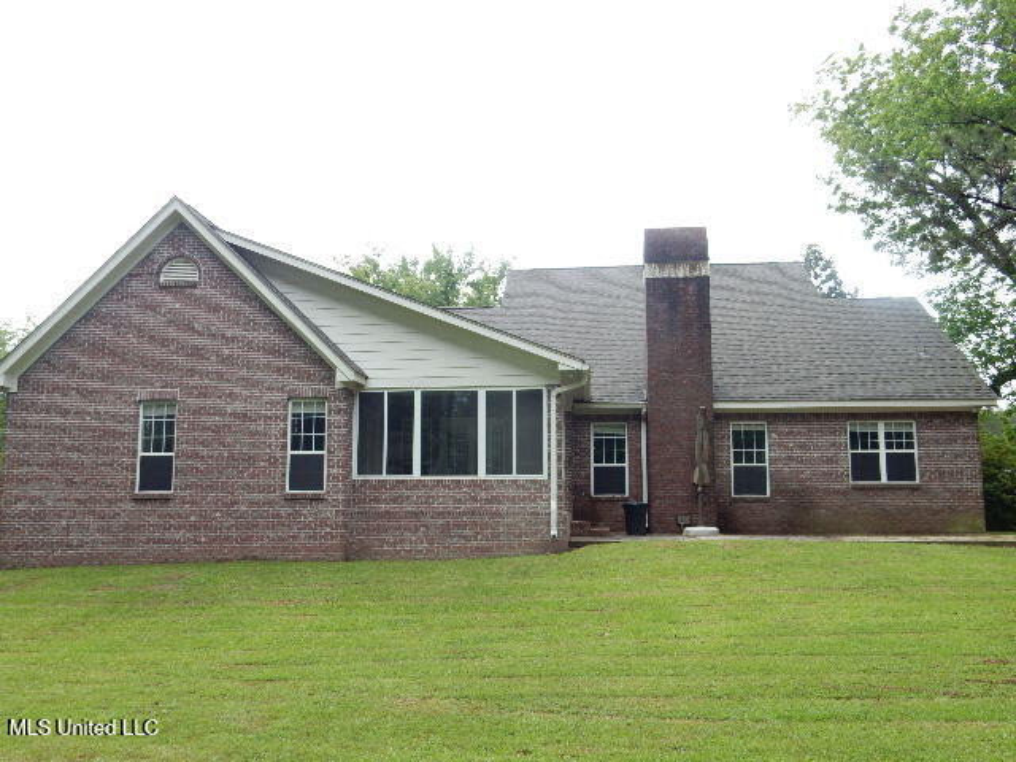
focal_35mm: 30
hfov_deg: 60.0
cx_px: 508
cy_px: 381
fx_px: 881
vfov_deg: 46.8
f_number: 4
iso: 125
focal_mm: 5.4
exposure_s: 1/100
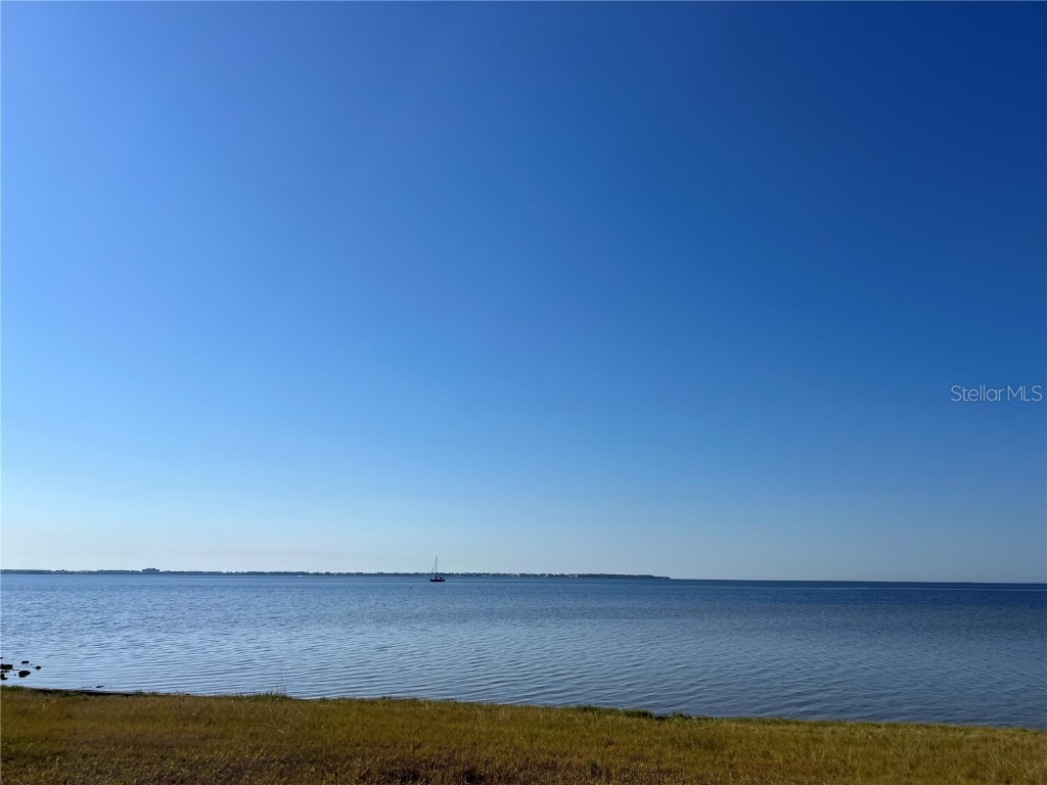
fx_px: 786
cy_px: 392
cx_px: 524
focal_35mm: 26
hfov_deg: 67.3
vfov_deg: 53.1
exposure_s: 1/11364
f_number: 1.5
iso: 50
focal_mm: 5.7
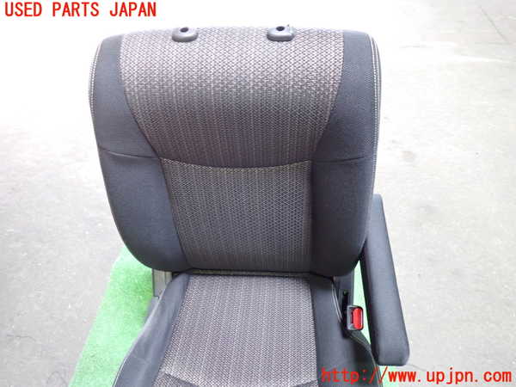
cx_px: 258
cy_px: 194
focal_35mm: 25
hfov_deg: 69.4
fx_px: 373
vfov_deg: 54.9
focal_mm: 4.5
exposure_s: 1/30
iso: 500
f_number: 2
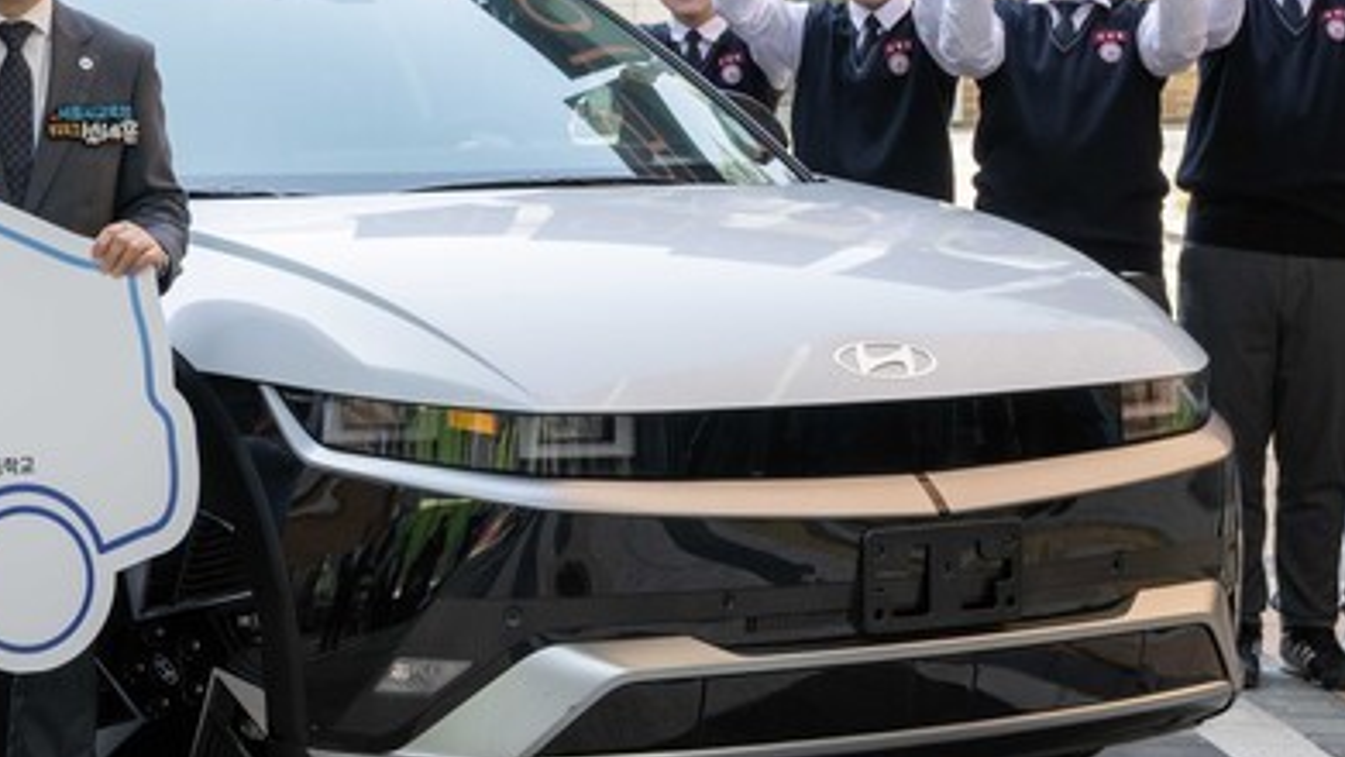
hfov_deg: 20.3
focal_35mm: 103
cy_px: 58
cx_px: 114
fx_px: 3674
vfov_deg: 11.7
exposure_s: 1/125
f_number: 7.1
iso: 250
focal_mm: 40
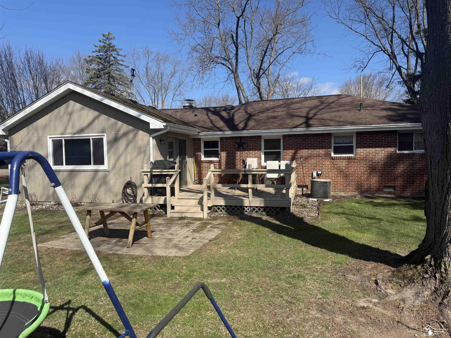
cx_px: 226
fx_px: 313
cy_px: 169
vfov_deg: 56.8
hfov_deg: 71.6
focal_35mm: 24
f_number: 1.78
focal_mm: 6.76
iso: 80
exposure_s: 1/3584
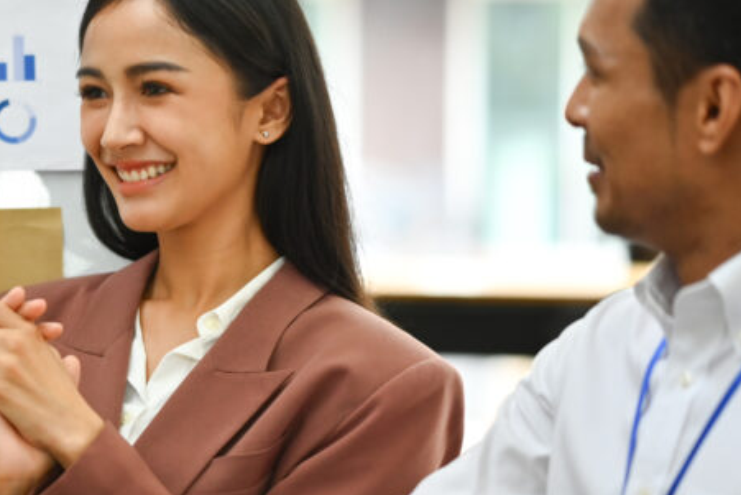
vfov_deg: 7.1
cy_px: 298
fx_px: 3974
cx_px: 8
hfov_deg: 10.6
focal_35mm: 193
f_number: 1.8
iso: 250
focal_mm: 85
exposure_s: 1/400
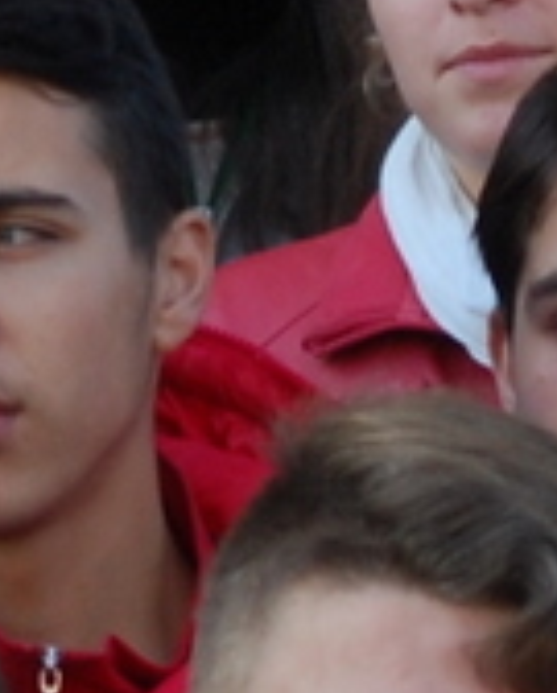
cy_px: -1037
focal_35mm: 736
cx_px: -454
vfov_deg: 2.6
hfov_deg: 2.1
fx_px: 15135
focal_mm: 55
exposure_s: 1/80
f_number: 8
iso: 200
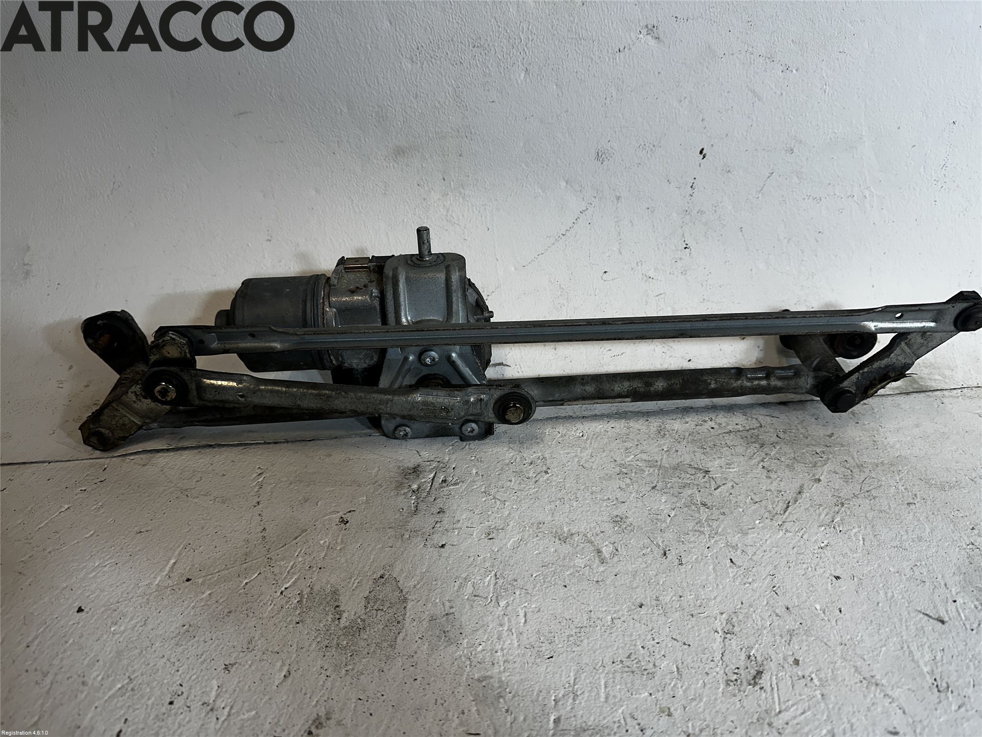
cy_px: 368
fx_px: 681
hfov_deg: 71.6
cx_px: 491
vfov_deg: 56.8
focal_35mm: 24
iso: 50
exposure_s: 1/100
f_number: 1.78
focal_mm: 6.86
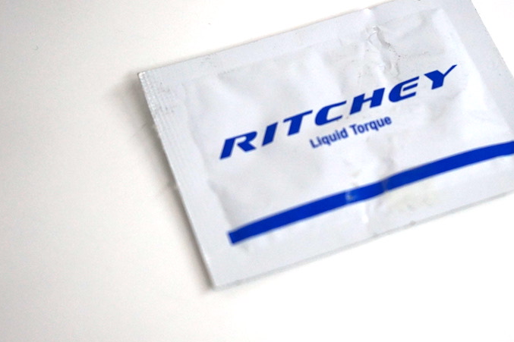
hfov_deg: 21.8
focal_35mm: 93
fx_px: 1327
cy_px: 136
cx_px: 336
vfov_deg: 14.7
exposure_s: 1/160
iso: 1250
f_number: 5.6
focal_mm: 70
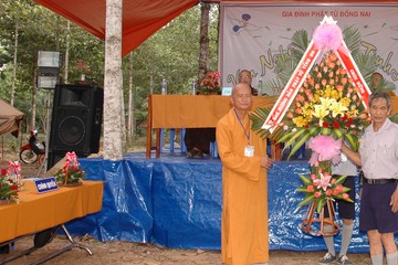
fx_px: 531
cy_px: 84
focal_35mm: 48
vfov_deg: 27.9
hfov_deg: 39.3
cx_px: 324
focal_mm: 18
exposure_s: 1/100
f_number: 5
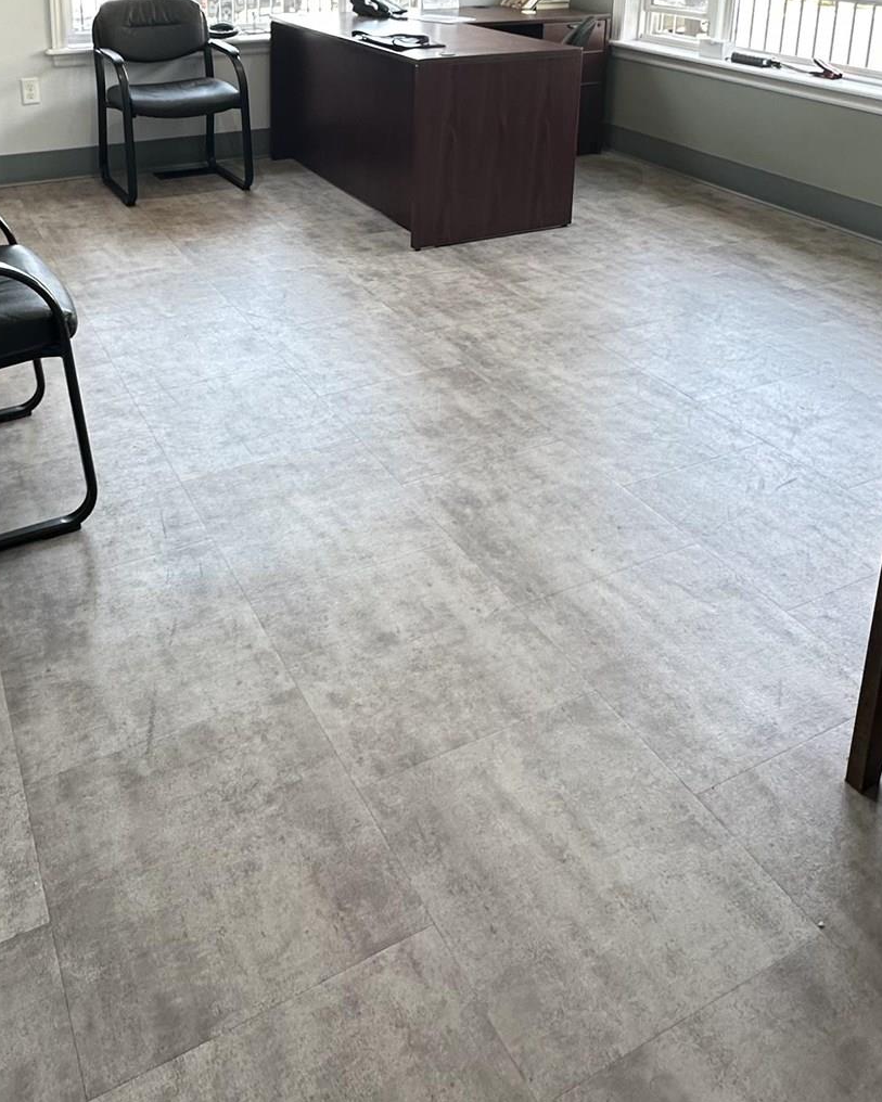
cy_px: 133
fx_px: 1011
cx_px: 337
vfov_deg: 51.3
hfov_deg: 46.8
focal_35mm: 31
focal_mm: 2.22
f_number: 2.2
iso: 160
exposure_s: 1/99
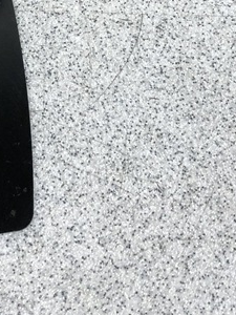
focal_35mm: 94
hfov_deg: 15.4
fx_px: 854
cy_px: -25
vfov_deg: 20.0
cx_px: -12
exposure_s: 1/30
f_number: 1.8
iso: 25
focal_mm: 3.99
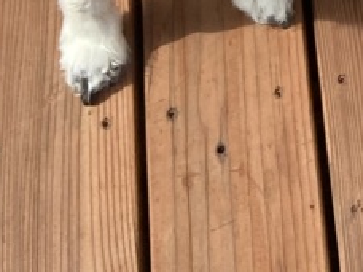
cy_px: -358
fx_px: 1437
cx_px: 602
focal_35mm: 137
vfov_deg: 9.7
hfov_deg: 13.3
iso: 32
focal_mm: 4.25
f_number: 1.8
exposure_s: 1/2755
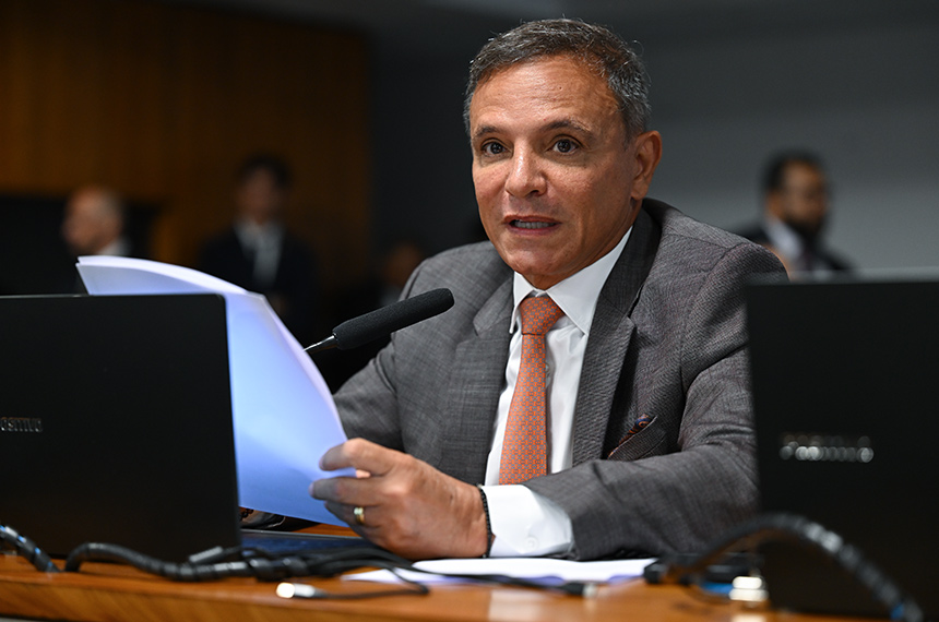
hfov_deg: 21.9
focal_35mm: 93
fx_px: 2421
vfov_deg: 14.6
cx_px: 470
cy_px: 311
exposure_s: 1/125
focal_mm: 93
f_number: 3.2
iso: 1600
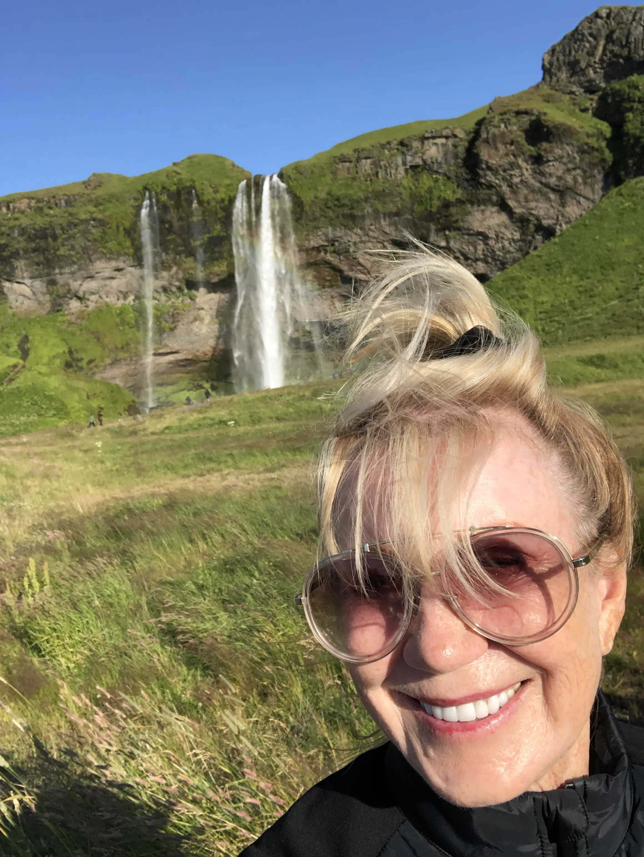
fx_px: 793
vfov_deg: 56.8
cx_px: 322
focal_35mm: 32
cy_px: 428
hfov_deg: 44.2
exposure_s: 1/1458
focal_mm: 2.87
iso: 20
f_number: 2.2
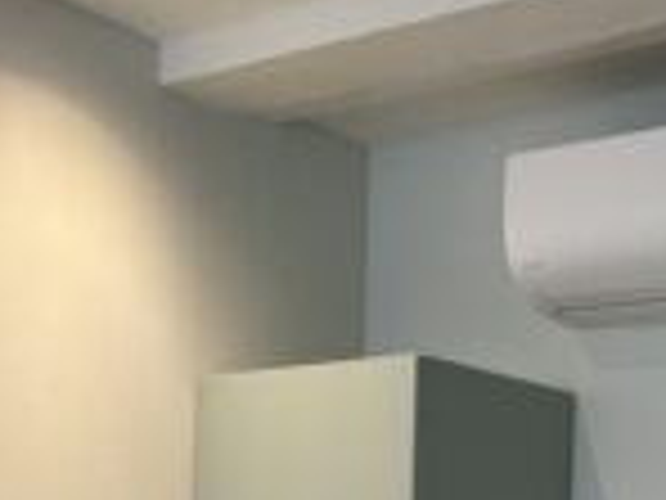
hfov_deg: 20.6
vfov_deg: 14.5
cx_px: 439
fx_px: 1828
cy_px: 750
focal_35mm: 95
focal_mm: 6.76
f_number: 1.78
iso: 200
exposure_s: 1/60
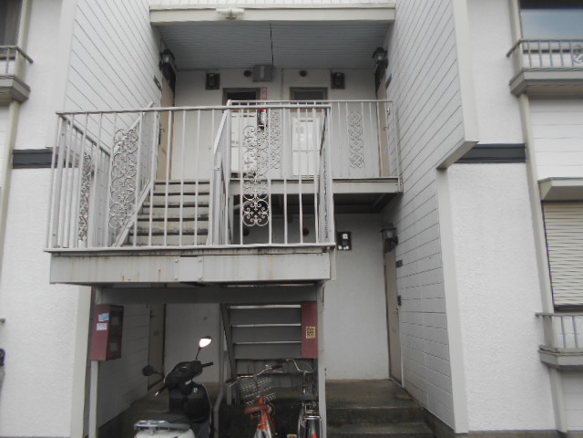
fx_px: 438
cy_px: 219
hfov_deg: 67.3
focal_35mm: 26
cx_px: 292
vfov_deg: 53.1
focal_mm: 4.6
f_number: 3.2
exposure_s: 1/320
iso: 80
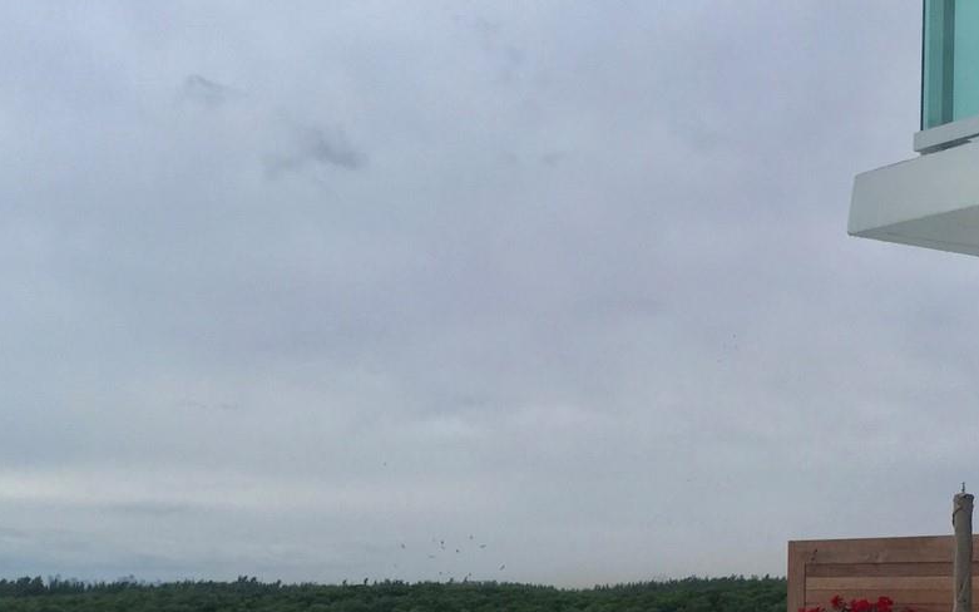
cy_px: 722
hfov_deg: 32.5
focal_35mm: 63
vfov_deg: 19.5
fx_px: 1681
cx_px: 516
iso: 32
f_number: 2.2
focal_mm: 4.15
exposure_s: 1/732
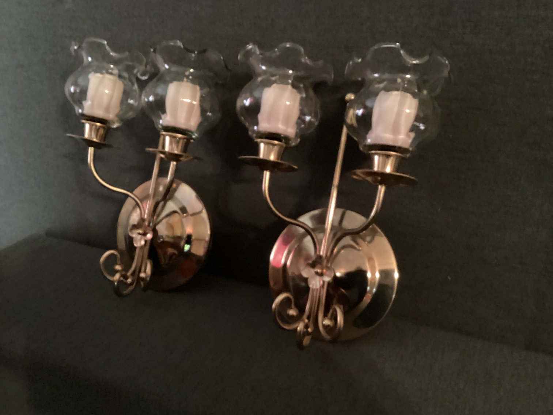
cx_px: 276
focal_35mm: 31
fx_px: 495
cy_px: 208
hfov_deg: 58.3
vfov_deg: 45.4
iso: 640
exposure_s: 1/15
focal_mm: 3.3
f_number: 2.4
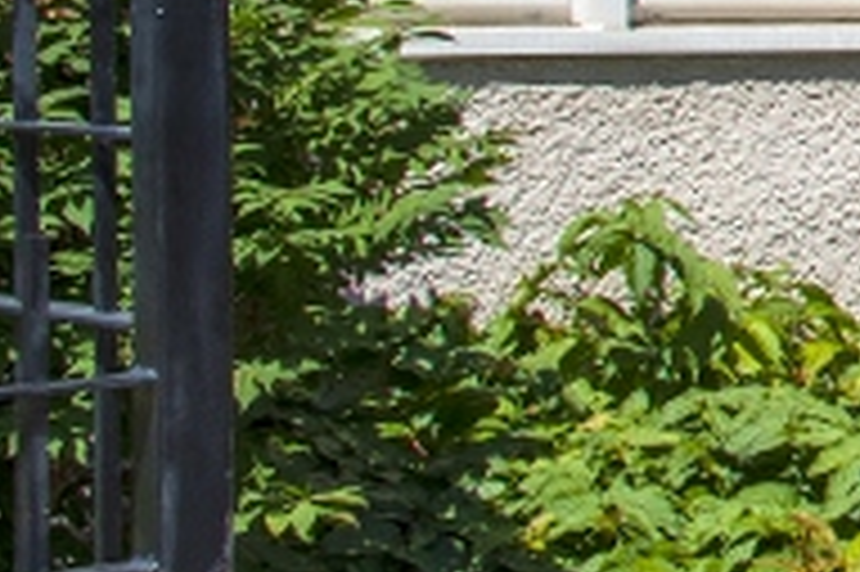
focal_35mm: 129
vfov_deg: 9.9
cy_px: -540
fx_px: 3079
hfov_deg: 11.7
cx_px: 2292
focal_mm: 24
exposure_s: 1/500
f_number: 11
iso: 200
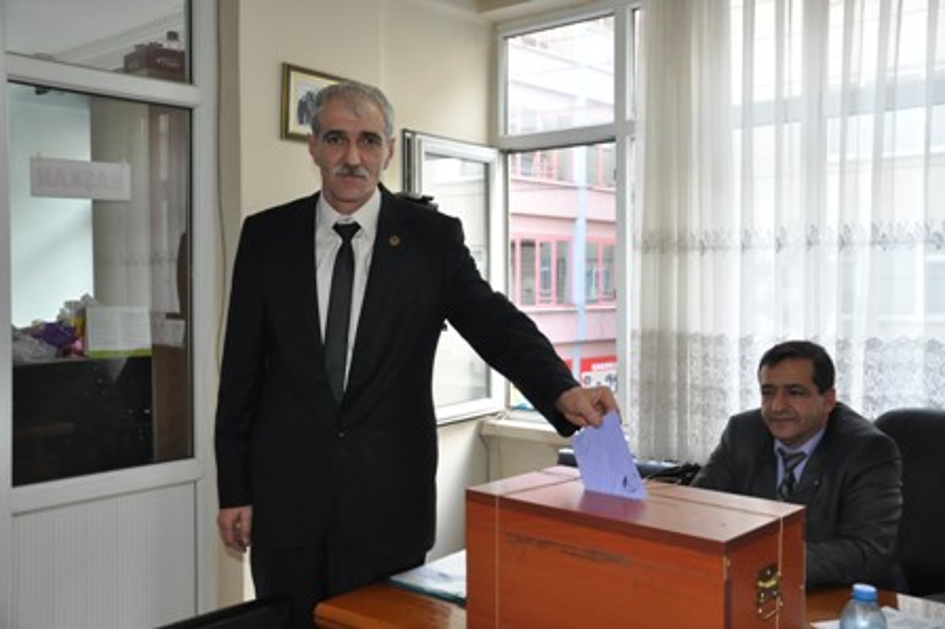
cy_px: 314
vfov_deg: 35.4
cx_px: 472
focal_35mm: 38
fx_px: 984
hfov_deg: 51.3
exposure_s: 1/125
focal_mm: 25
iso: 1000
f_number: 4.5
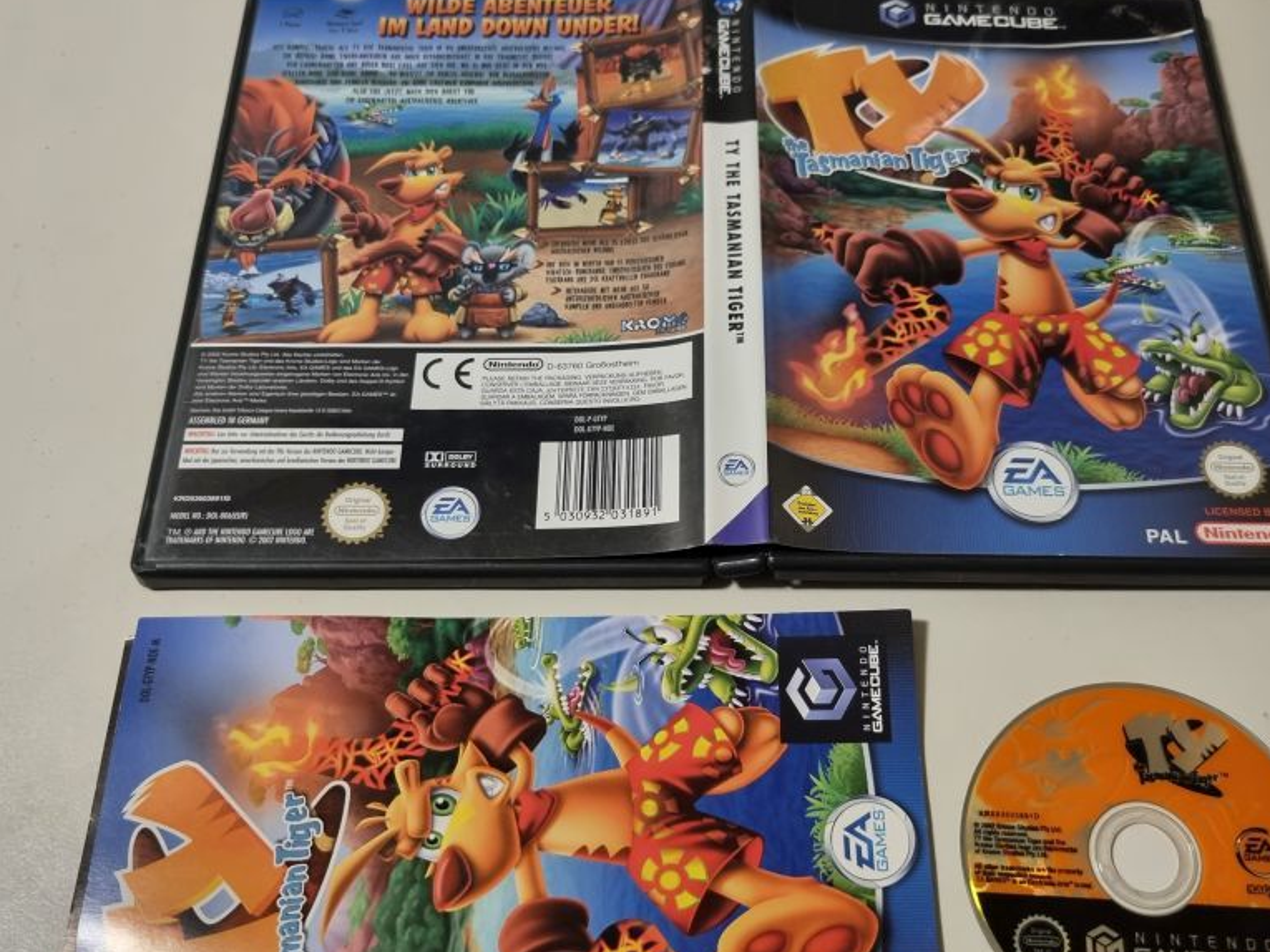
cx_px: 707
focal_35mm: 34
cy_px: 559
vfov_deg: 41.7
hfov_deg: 53.8
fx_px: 1248
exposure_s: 1/50
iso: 320
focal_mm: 5.4
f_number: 1.8
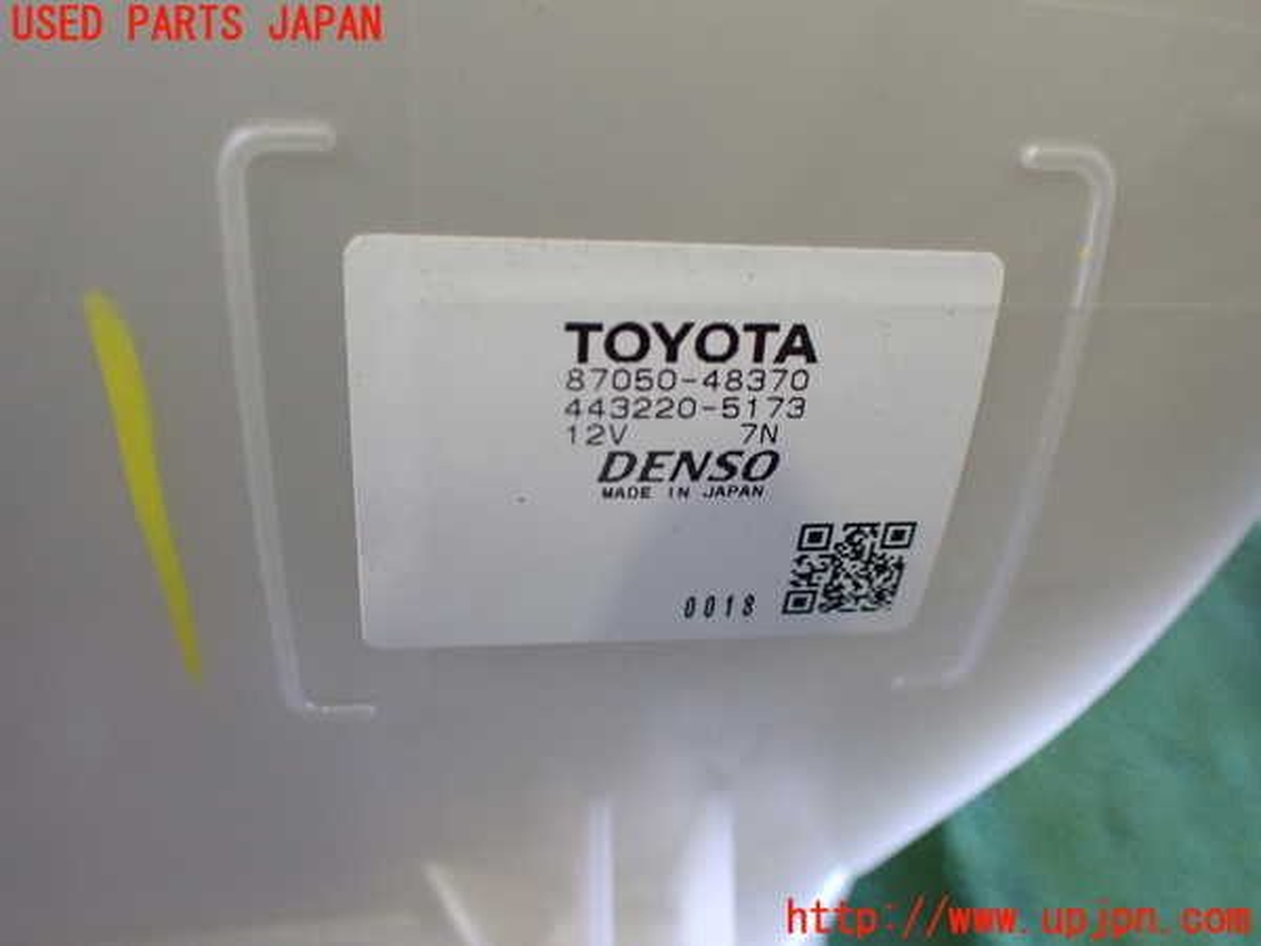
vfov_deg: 46.8
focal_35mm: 30
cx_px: 630
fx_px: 1093
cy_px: 473
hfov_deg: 60.0
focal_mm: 5.4
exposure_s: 1/80
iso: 800
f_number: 2.3
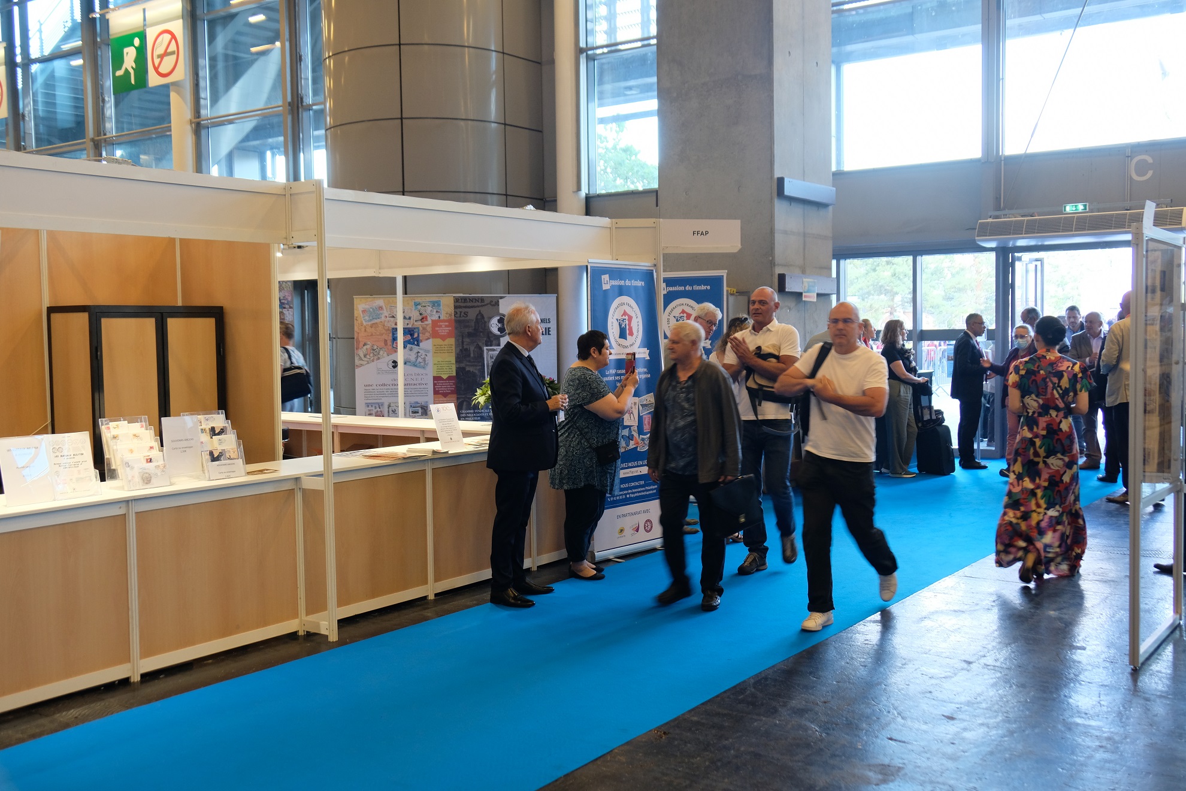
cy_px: 396
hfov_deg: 55.8
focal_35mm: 34
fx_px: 1120
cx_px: 593
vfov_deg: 38.9
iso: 800
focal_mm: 22.4
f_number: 4
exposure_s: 1/42
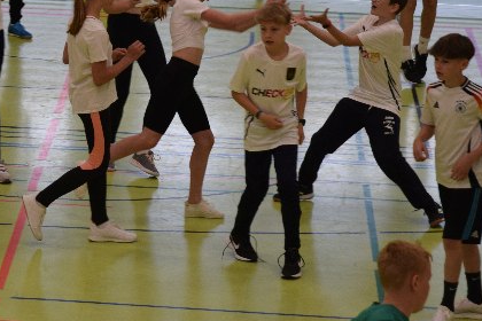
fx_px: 3347
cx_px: -41
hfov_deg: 8.2
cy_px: 6
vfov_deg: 5.5
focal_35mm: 250
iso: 800
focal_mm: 70
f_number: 4.5
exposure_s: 1/160
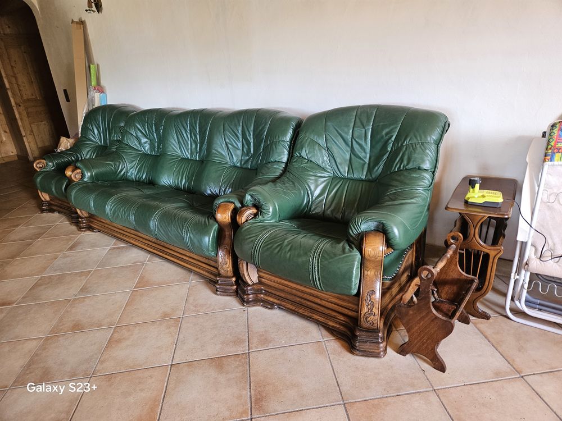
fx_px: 373
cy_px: 210
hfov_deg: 73.9
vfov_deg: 58.9
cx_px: 281
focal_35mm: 23
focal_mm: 5.4
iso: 400
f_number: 1.8
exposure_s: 1/120
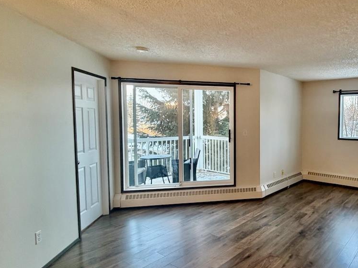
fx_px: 248
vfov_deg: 56.8
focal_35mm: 24
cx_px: 288
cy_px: 134
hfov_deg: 65.1
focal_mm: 2.22
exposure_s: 1/60
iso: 250
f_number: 2.2
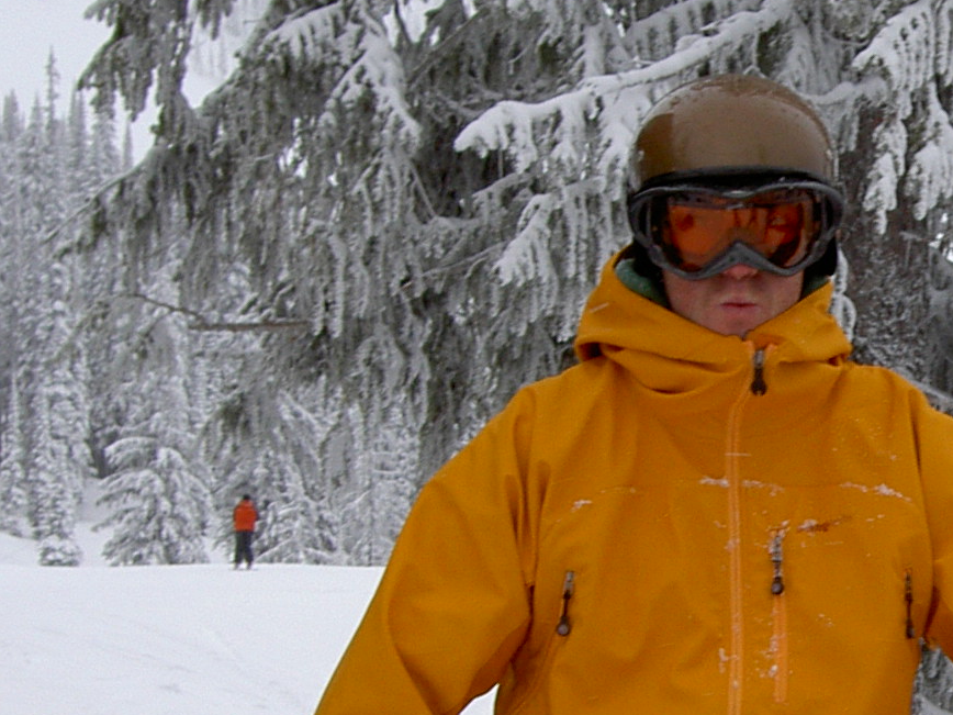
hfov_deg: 15.5
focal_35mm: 123
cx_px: 1123
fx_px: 3386
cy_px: 498
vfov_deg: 12.0
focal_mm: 7.7
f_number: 5.7
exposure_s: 1/125
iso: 50
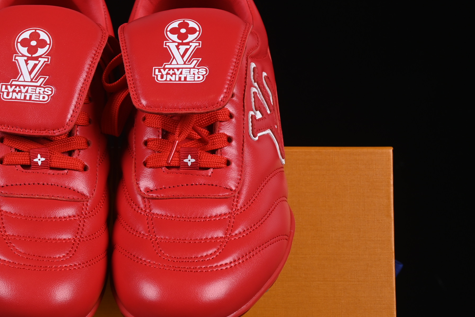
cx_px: 120
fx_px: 1530
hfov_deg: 17.5
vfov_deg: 11.8
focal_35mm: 116
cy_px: 187
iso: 160
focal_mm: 50
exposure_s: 1/80
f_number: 8
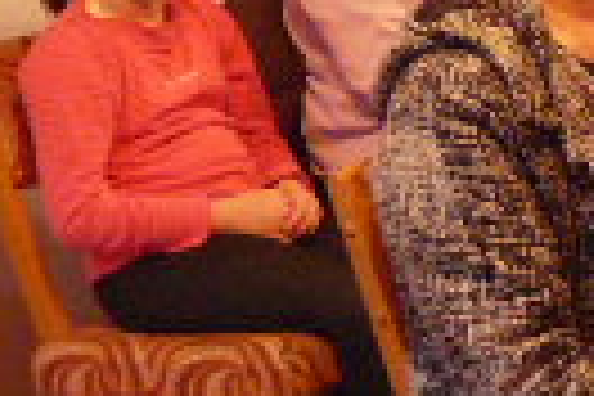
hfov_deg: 14.4
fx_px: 2244
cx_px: 783
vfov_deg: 10.1
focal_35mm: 136
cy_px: 94
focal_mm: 4.8
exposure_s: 1/40
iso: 800
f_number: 2.8
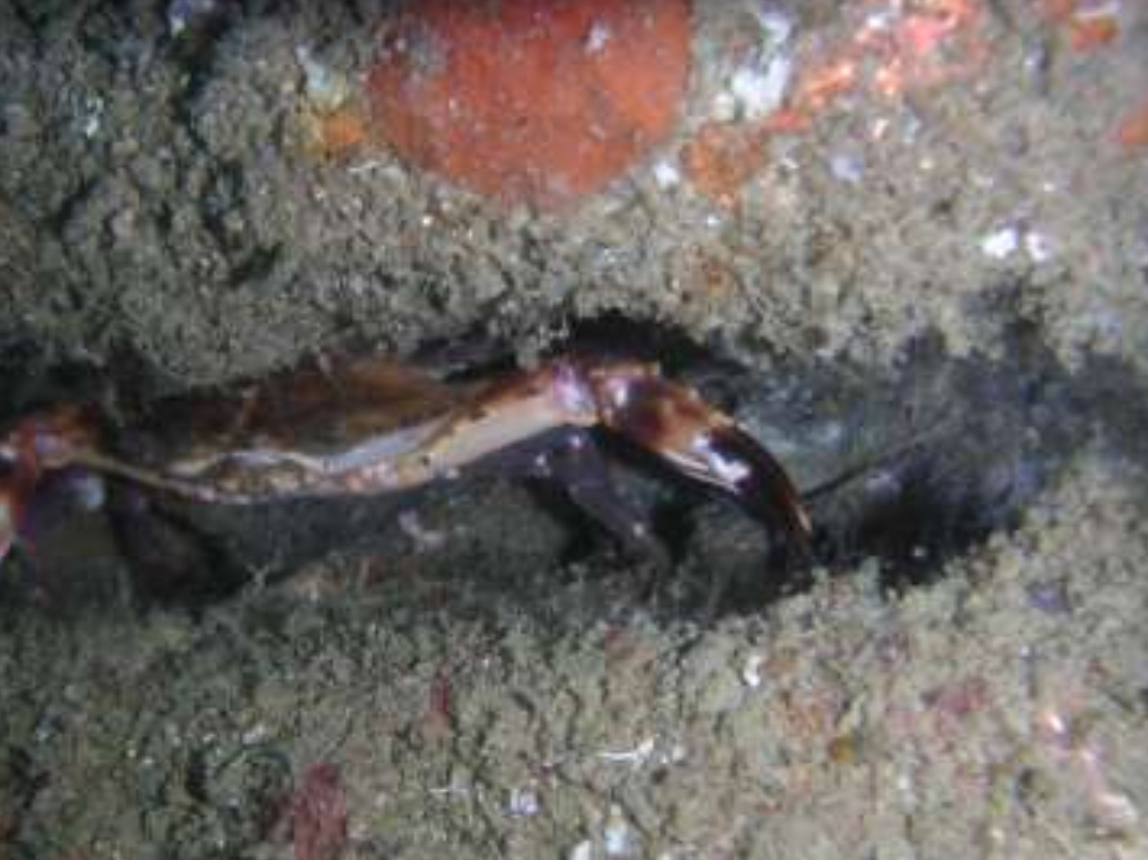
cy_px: 508
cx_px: 472
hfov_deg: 41.1
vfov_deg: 31.4
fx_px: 1525
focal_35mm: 46
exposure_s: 1/45
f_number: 6.7
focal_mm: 6
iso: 160
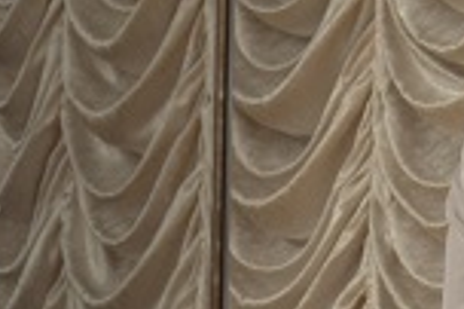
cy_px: -60
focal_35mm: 394
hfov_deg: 5.2
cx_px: 482
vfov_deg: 3.5
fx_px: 5073
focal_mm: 80
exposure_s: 1/125
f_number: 5.6
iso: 900
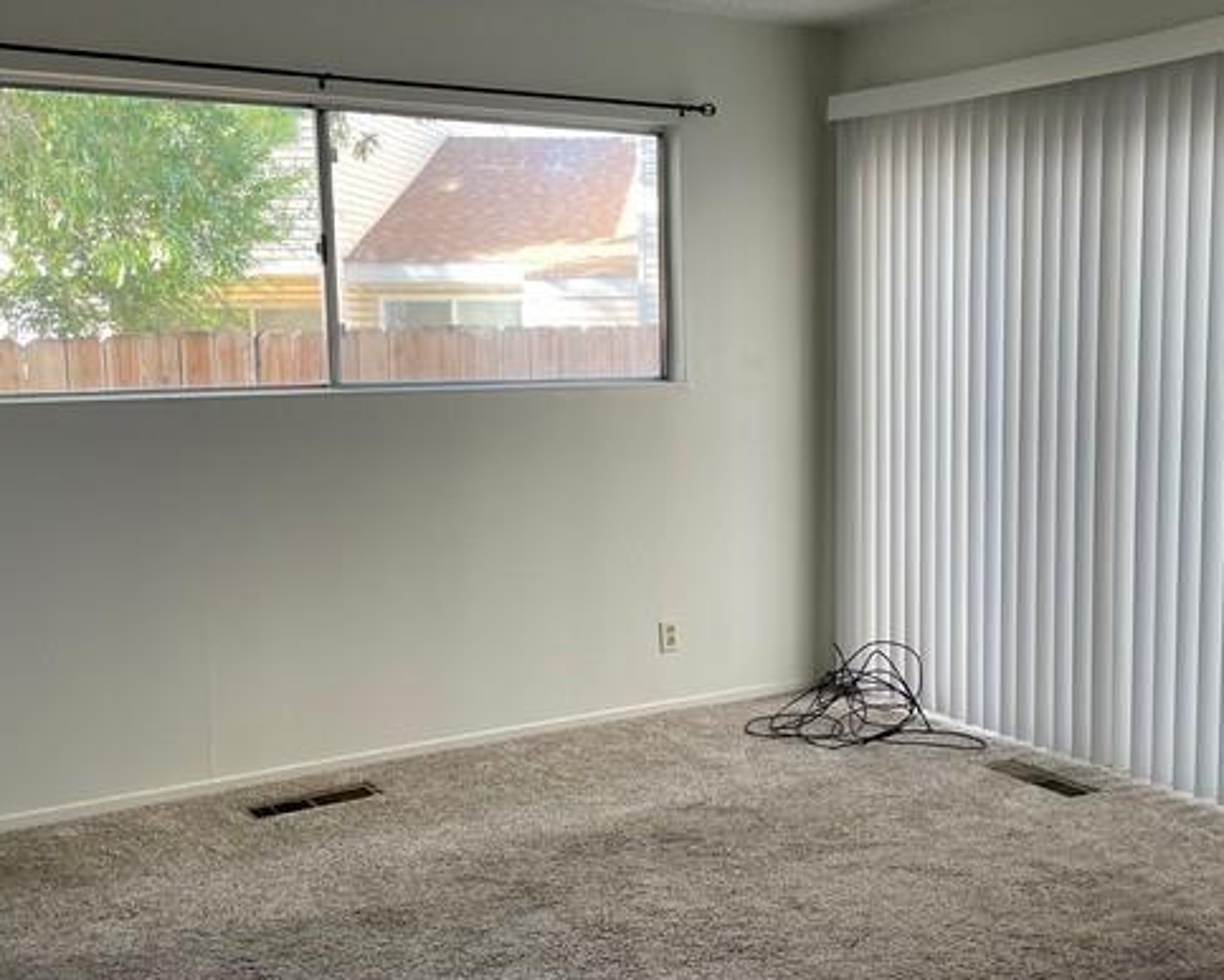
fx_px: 1522
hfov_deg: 43.3
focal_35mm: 42
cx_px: 788
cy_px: 552
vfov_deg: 35.7
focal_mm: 4.2
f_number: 1.6
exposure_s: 1/120
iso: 80
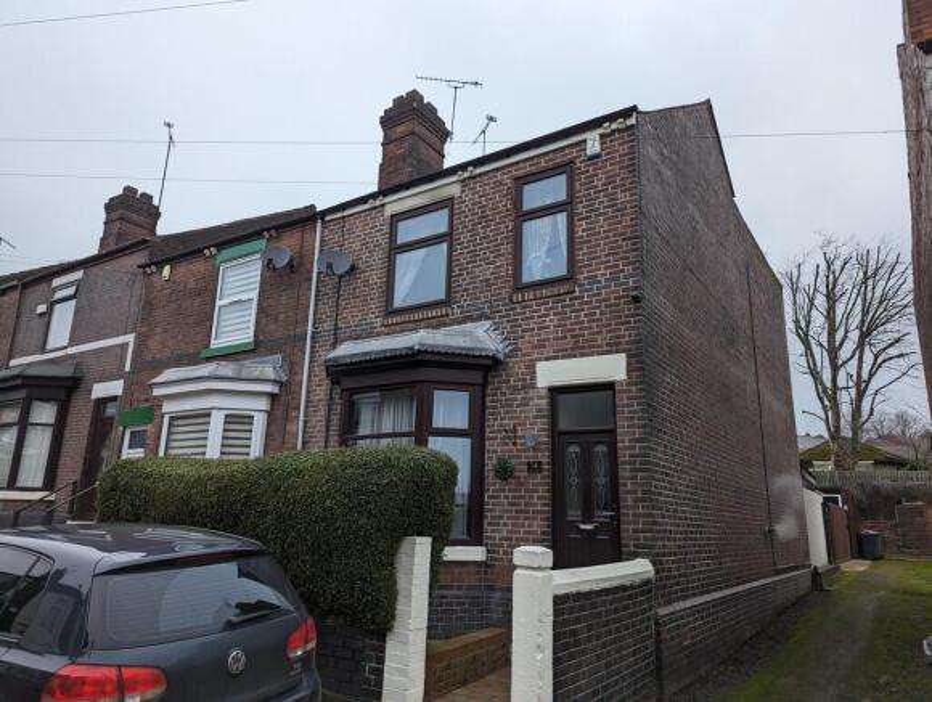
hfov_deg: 71.5
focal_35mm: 24
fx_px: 647
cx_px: 466
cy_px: 351
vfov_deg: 57.0
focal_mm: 6.81
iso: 91
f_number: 1.85
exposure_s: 1/67.5
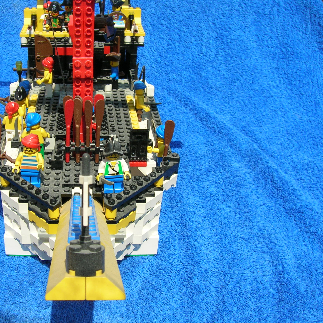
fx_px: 433
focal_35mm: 41
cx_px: 106
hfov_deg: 40.4
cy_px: 162
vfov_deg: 40.9
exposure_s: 1/388
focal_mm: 5.7
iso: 50
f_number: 4.9
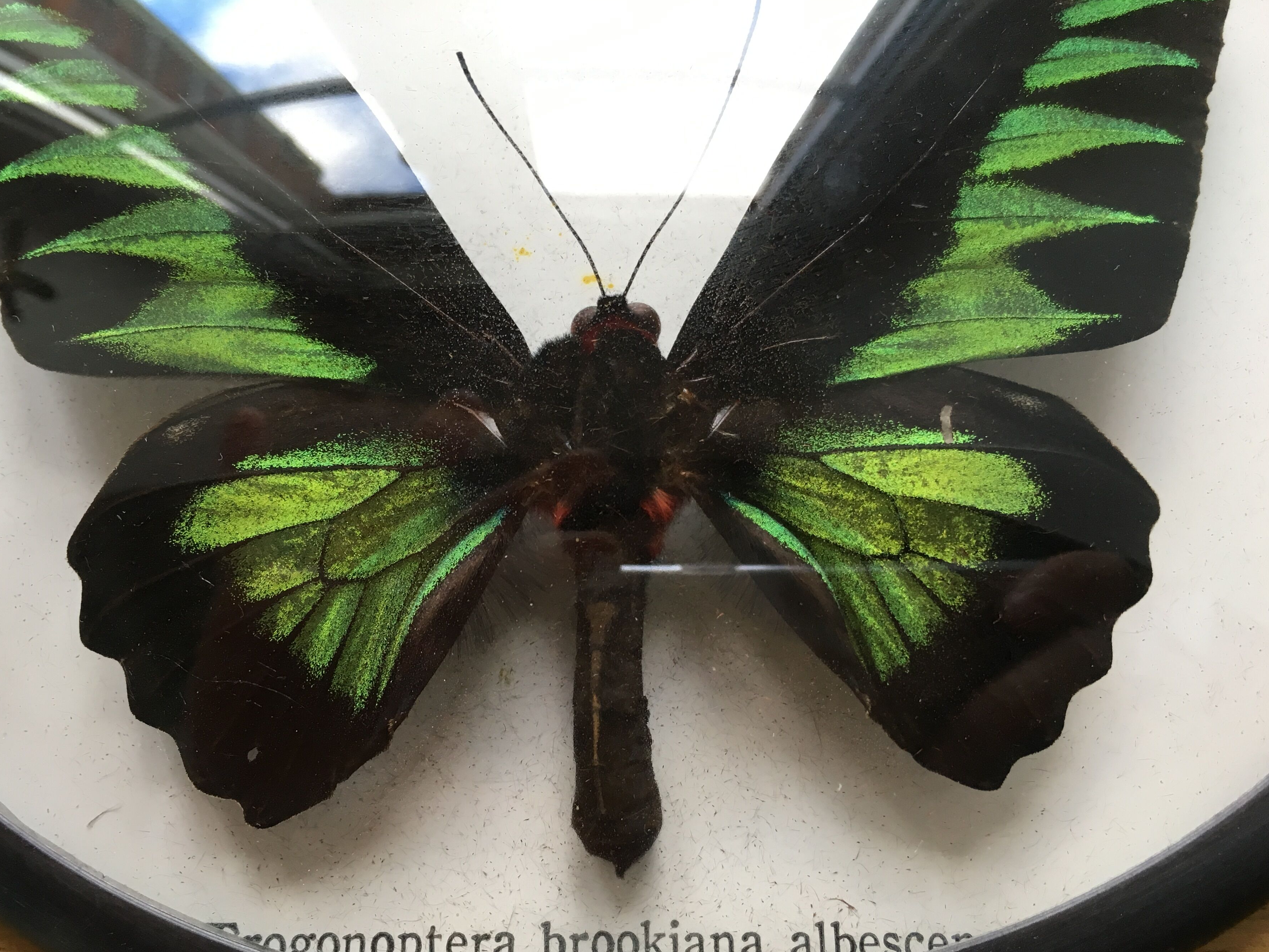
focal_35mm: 33
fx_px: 1210
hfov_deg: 55.3
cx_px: 592
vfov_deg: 42.9
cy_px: 536
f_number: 2.2
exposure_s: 1/33
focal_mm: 4.15
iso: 40
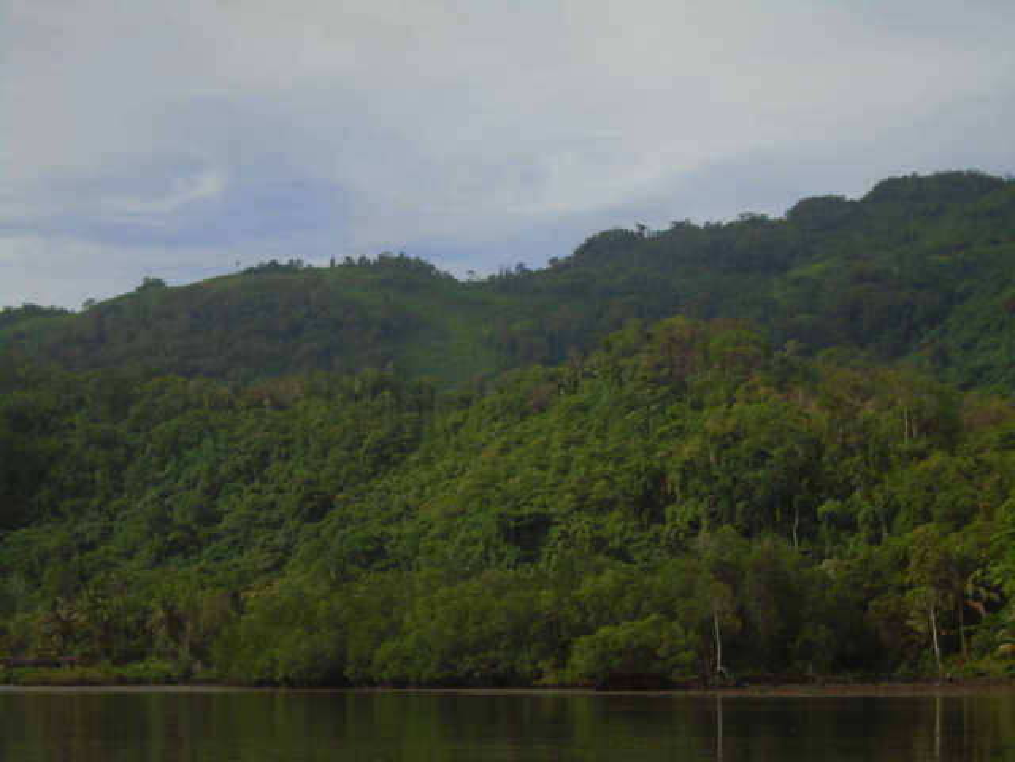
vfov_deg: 21.6
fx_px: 1994
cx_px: 508
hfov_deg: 28.6
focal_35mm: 68
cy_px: 381
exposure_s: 1/640
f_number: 5.5
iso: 100
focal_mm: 12
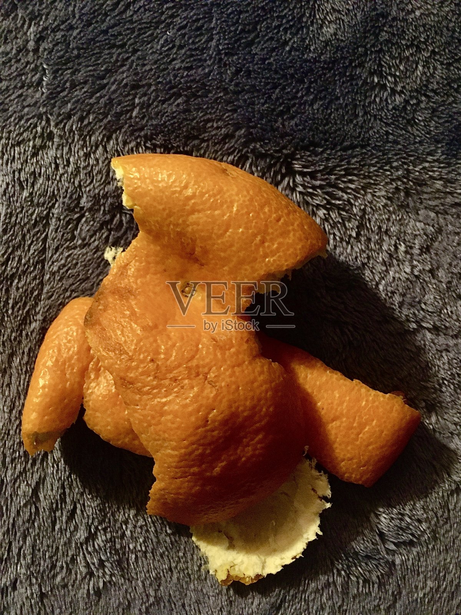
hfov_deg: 48.2
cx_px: 230
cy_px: 308
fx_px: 515
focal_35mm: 29
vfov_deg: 61.7
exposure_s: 1/17
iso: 250
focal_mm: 4.15
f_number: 2.2
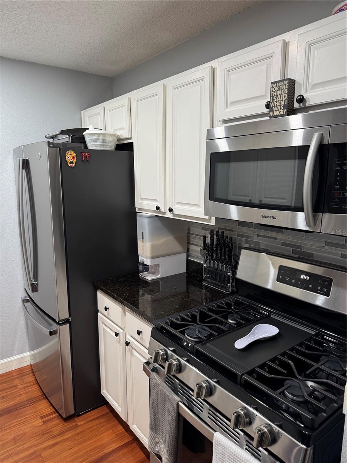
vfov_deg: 71.6
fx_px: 321
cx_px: 174
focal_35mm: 24
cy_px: 232
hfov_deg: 56.8
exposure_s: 1/60
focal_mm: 6.76
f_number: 1.78
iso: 160
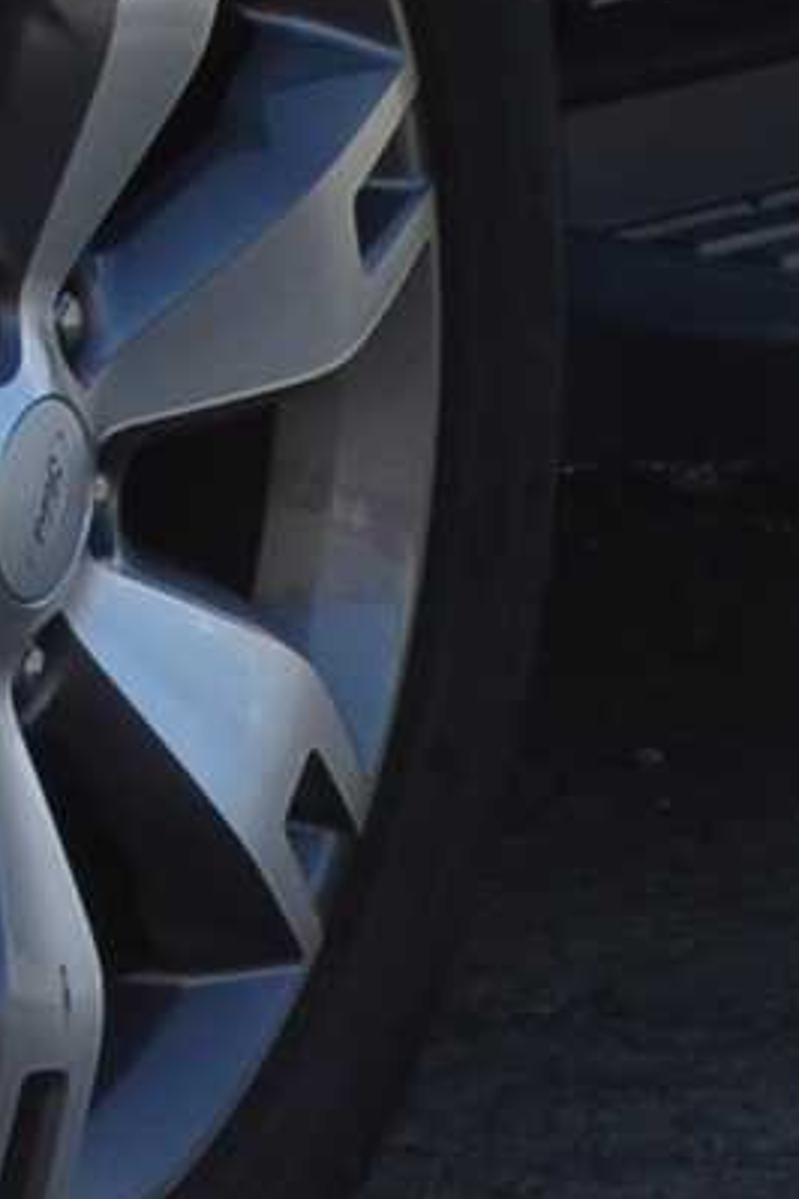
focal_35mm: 416
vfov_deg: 4.9
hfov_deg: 3.3
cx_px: -1349
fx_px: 13848
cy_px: -1223
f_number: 8
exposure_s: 1/250
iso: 200
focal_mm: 30
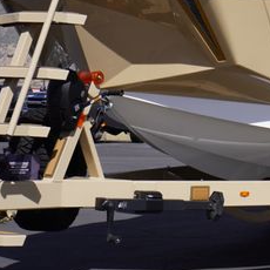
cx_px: 295
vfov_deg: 16.7
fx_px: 911
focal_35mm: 103
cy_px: 39
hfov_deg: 16.4
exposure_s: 1/320
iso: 100
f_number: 9
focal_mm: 29
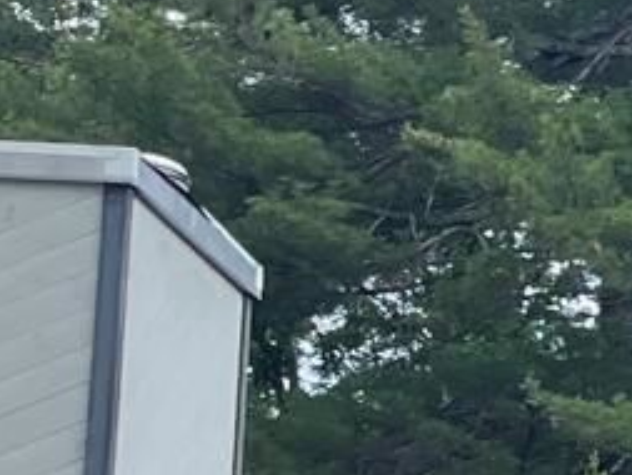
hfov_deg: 7.4
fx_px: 3781
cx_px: 2373
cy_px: 930
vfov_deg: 7.0
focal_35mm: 207
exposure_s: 1/1441
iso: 50
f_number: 1.6
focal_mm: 5.1
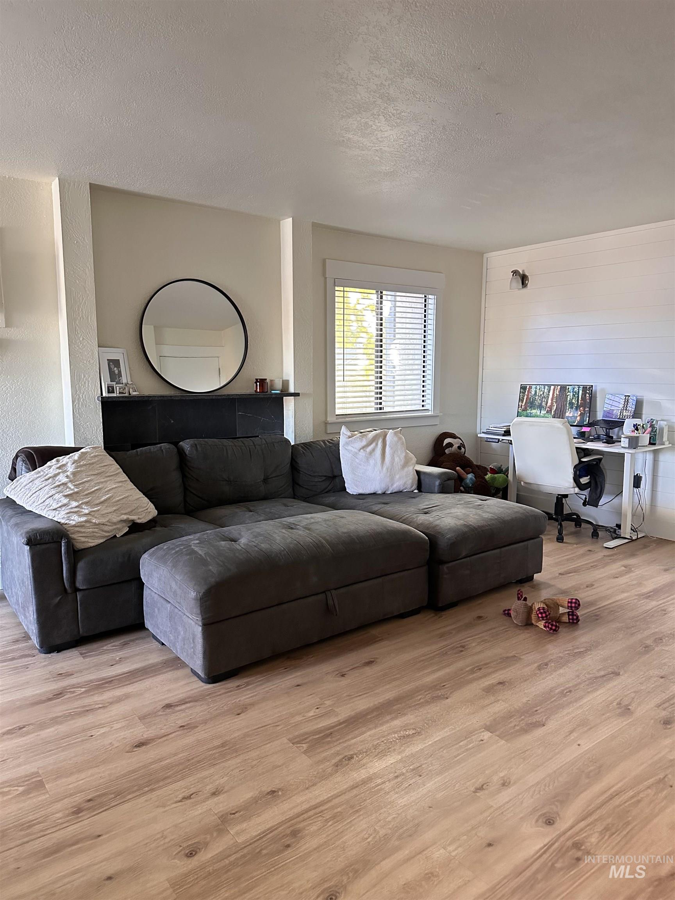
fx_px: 624
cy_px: 450
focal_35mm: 24
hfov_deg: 56.8
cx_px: 338
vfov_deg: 71.6
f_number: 1.78
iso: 640
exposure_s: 1/60
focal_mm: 6.86
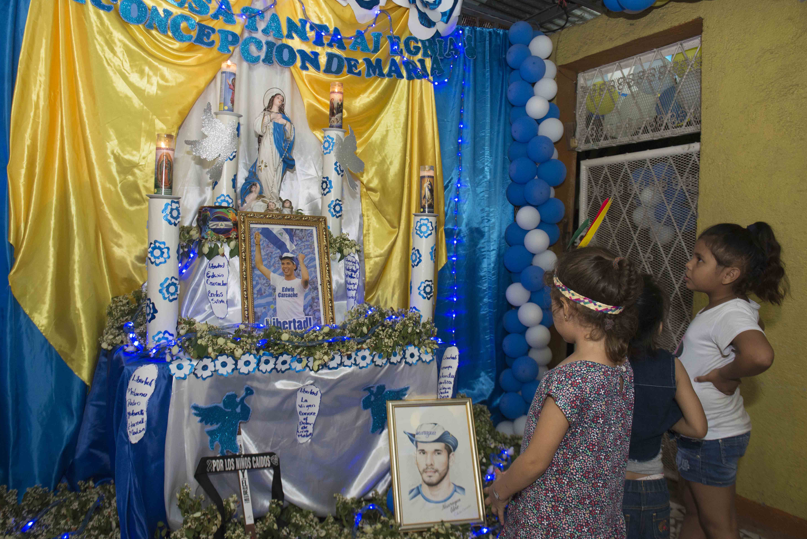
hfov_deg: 71.5
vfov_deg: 51.3
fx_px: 561
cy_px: 264
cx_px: 388
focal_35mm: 25
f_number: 6.3
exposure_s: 1/80
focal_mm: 24
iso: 2000
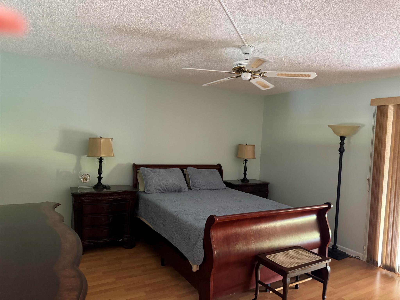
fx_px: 277
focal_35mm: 24
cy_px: 150
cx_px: 200
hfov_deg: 71.6
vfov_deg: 56.8
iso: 1600
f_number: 1.78
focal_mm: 6.76
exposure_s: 1/30
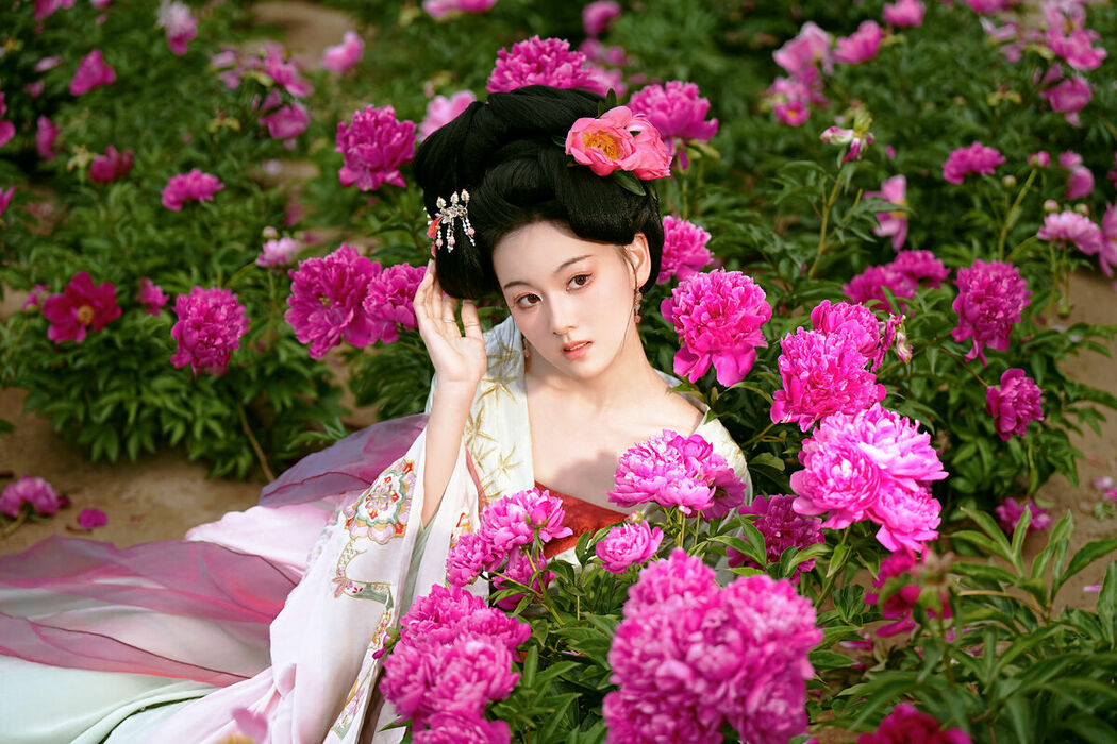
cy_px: 372
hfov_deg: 28.1
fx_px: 2234
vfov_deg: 18.9
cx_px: 558
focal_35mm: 72
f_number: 2.8
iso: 125
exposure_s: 1/320
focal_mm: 72
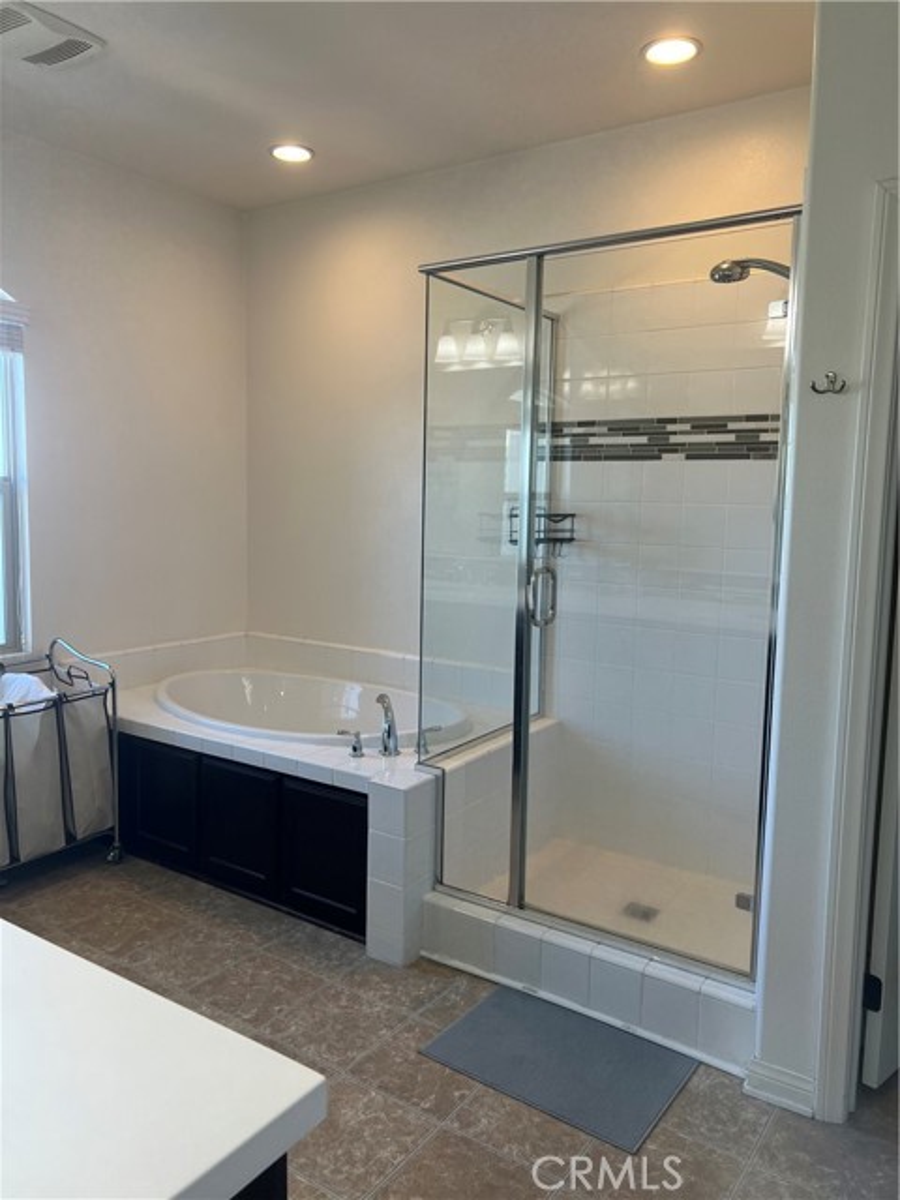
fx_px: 901
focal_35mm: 26
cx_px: 450
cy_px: 600
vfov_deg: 67.3
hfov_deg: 53.1
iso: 50
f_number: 1.5
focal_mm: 5.7
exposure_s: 1/120
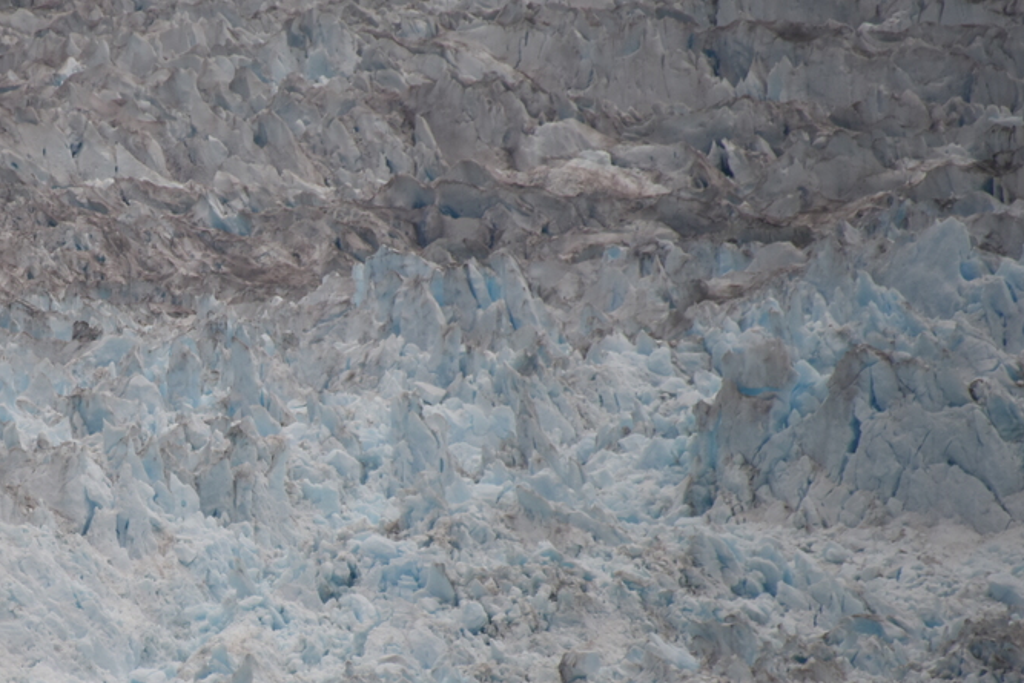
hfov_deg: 3.6
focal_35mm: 576
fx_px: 16386
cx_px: 58
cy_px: 467
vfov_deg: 2.4
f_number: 5.6
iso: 720
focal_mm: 300
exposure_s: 1/640
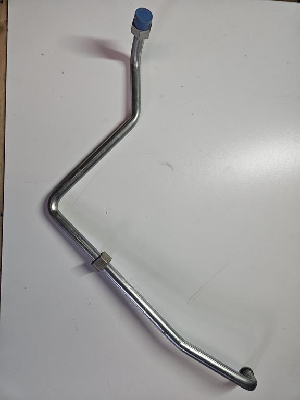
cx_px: 150
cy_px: 200
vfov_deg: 73.9
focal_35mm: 23
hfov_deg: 58.9
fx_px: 266
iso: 500
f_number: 1.8
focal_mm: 5.4
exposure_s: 1/200
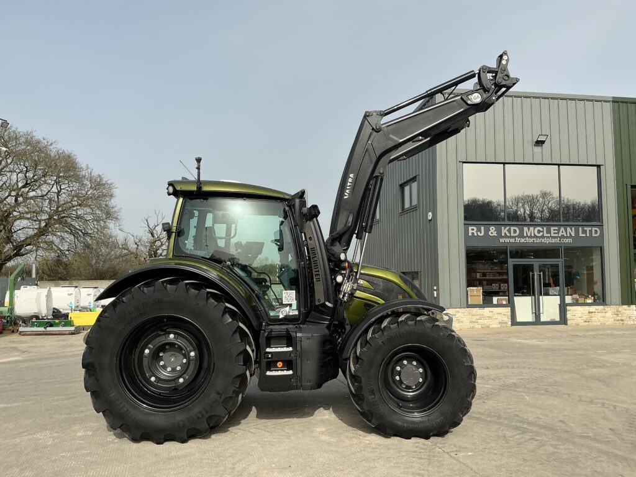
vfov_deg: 49.7
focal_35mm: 28
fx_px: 514
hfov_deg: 63.4
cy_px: 238
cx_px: 318
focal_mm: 3
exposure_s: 1/1730
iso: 25
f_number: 1.8
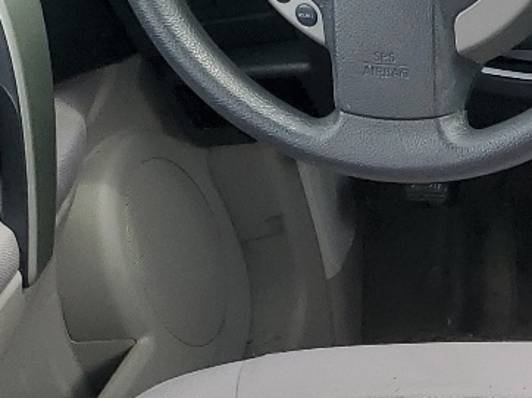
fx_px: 1766
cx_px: 967
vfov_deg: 12.7
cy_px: 410
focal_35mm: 115
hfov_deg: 14.9
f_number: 1.5
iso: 50
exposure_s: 1/312
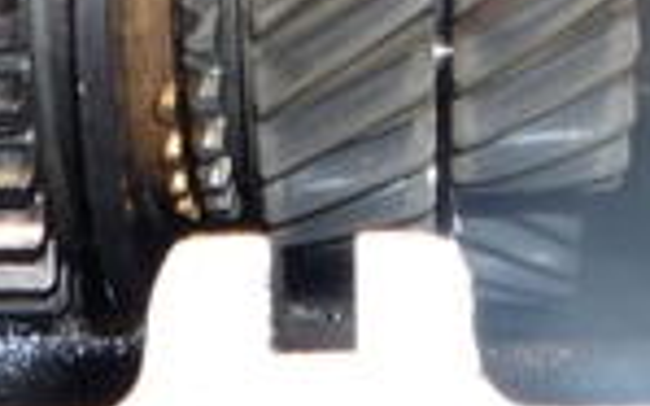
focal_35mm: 114
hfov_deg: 18.3
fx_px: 2019
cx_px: 384
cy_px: -175
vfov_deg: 11.1
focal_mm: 4.4
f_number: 4
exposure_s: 1/30
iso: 100
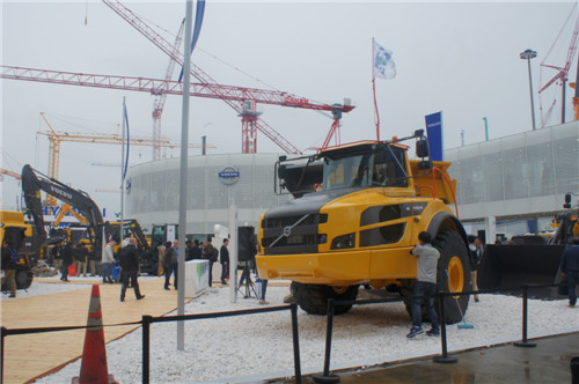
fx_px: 482
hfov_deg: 62.0
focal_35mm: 30
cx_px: 290
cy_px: 192
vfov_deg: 43.5
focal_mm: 20
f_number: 10
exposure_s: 1/125
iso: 200
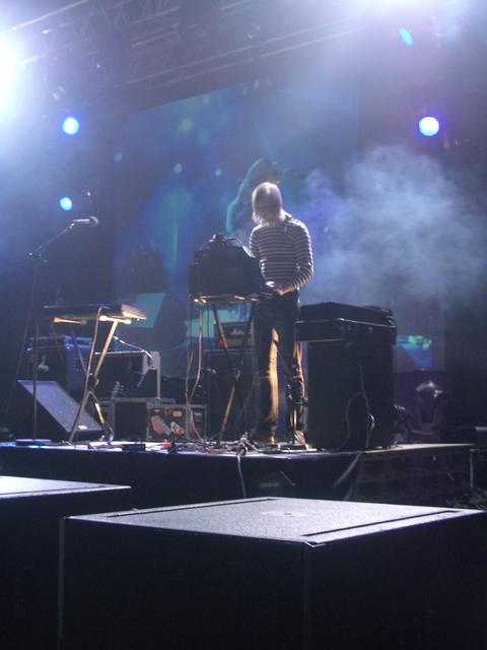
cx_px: 244
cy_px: 325
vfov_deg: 38.9
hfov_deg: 29.7
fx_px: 919
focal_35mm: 49
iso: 100
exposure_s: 1/8
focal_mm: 8.2
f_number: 3.1
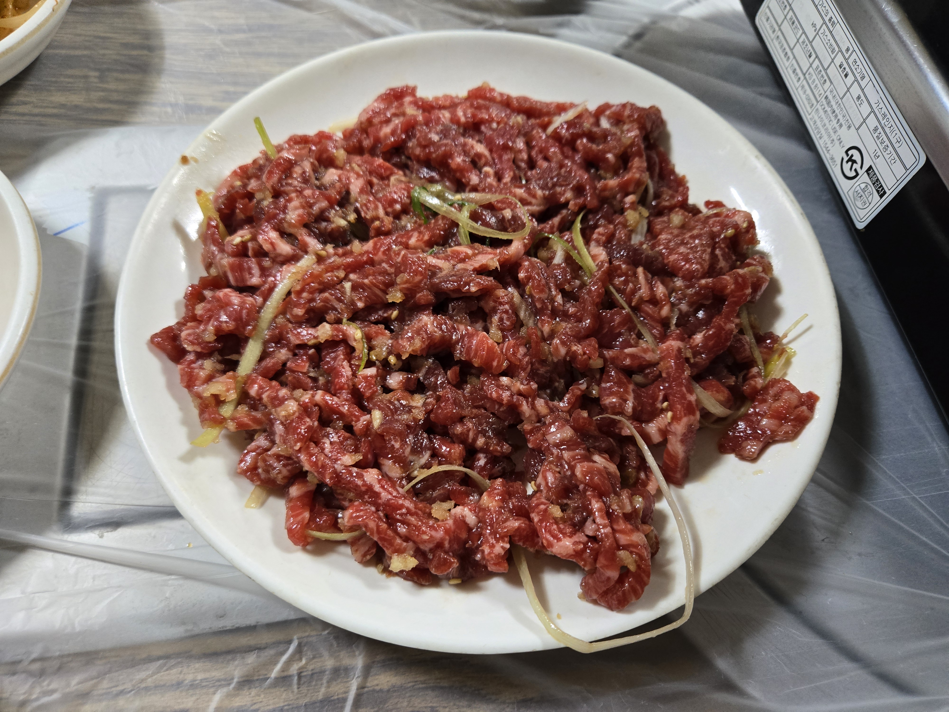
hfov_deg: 73.9
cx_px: 474
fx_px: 631
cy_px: 356
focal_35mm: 23
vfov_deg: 58.9
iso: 400
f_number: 1.8
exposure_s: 1/120
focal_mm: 5.4
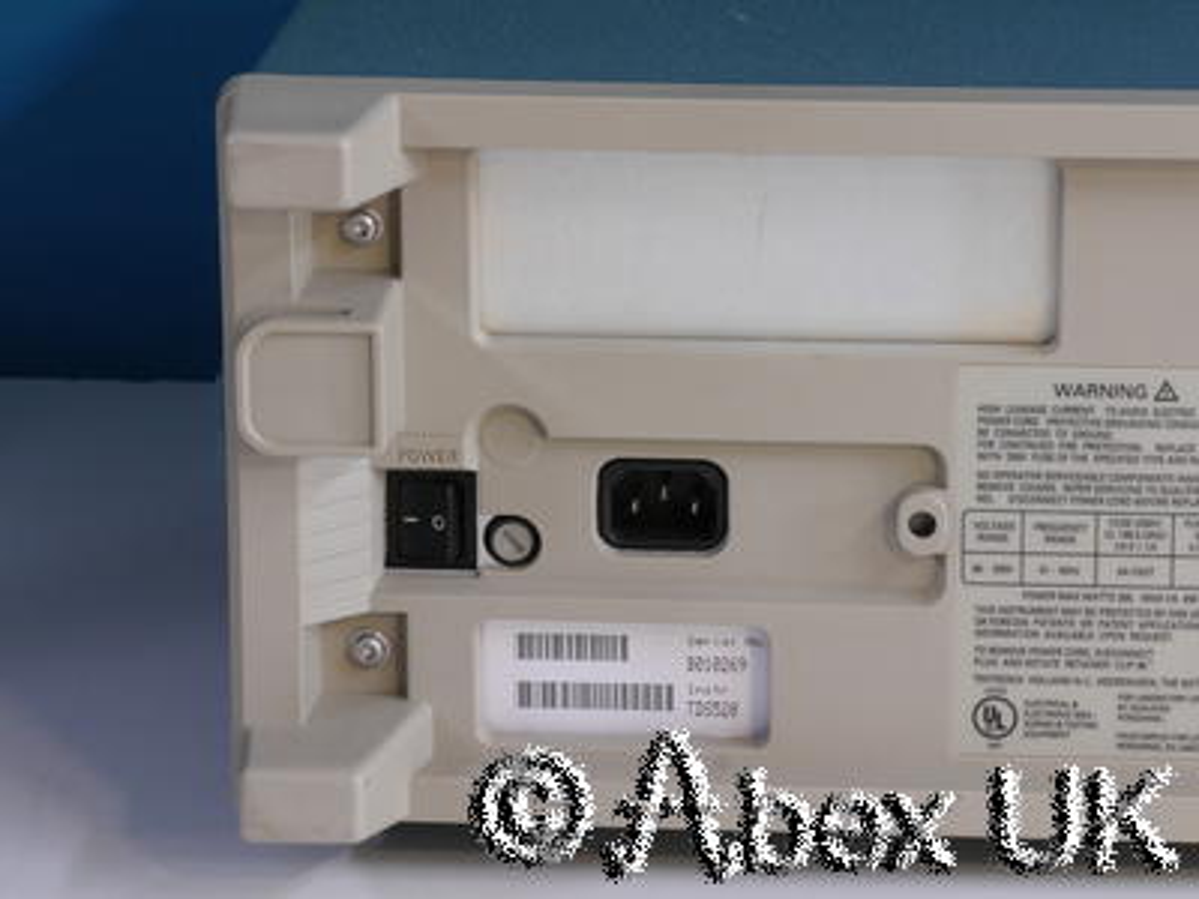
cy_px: 450
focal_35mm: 162
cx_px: 600
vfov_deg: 9.2
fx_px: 5611
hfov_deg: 12.2
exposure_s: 1/2.5
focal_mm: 81
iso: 800
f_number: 22
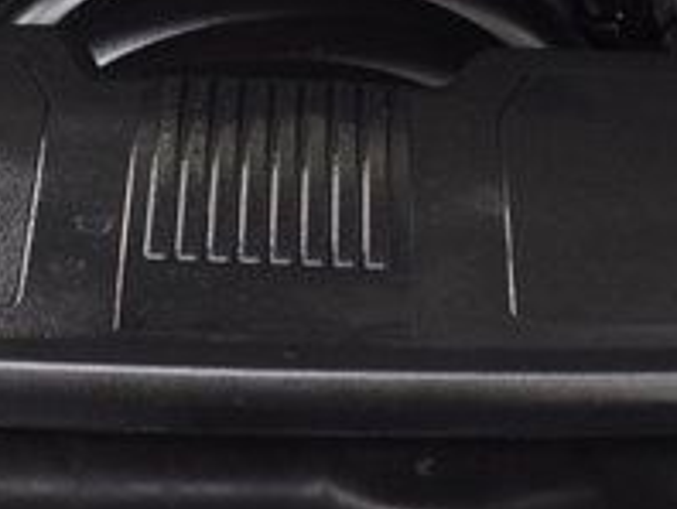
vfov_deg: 8.3
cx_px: 366
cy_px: 384
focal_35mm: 179
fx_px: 3505
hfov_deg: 11.0
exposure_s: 1/15
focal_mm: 24
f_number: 4.5
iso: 1600
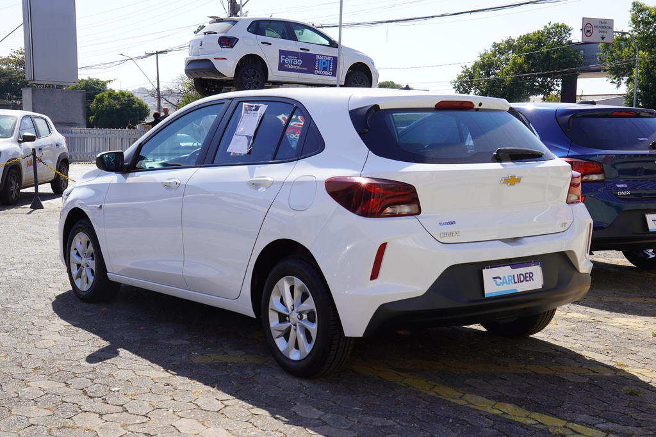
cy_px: 218
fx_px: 902
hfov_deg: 40.0
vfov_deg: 27.3
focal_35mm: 50
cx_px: 328
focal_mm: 33
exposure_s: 1/125
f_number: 9
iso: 100
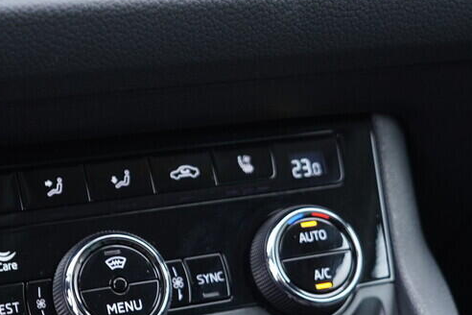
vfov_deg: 18.0
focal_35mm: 75
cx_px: 114
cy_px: 254
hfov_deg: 26.6
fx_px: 983
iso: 400
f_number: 2.8
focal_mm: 24
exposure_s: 1/40
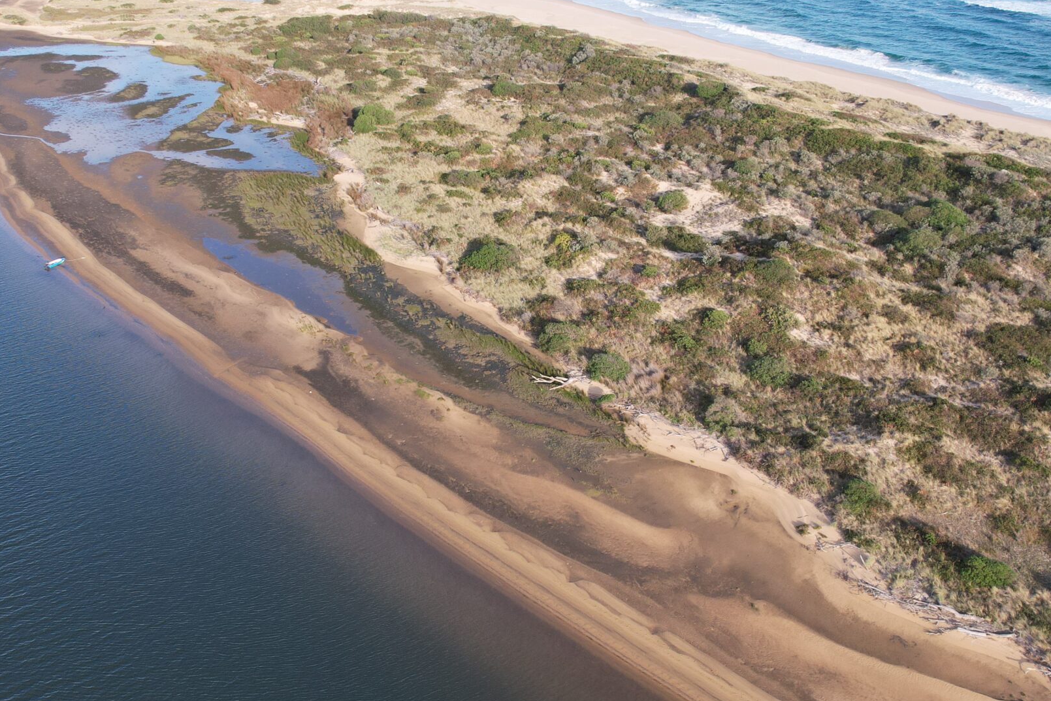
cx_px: 532
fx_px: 1022
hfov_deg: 54.4
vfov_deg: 37.9
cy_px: 367
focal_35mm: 35
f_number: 2.8
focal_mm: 8.38
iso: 160
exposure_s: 1/1000
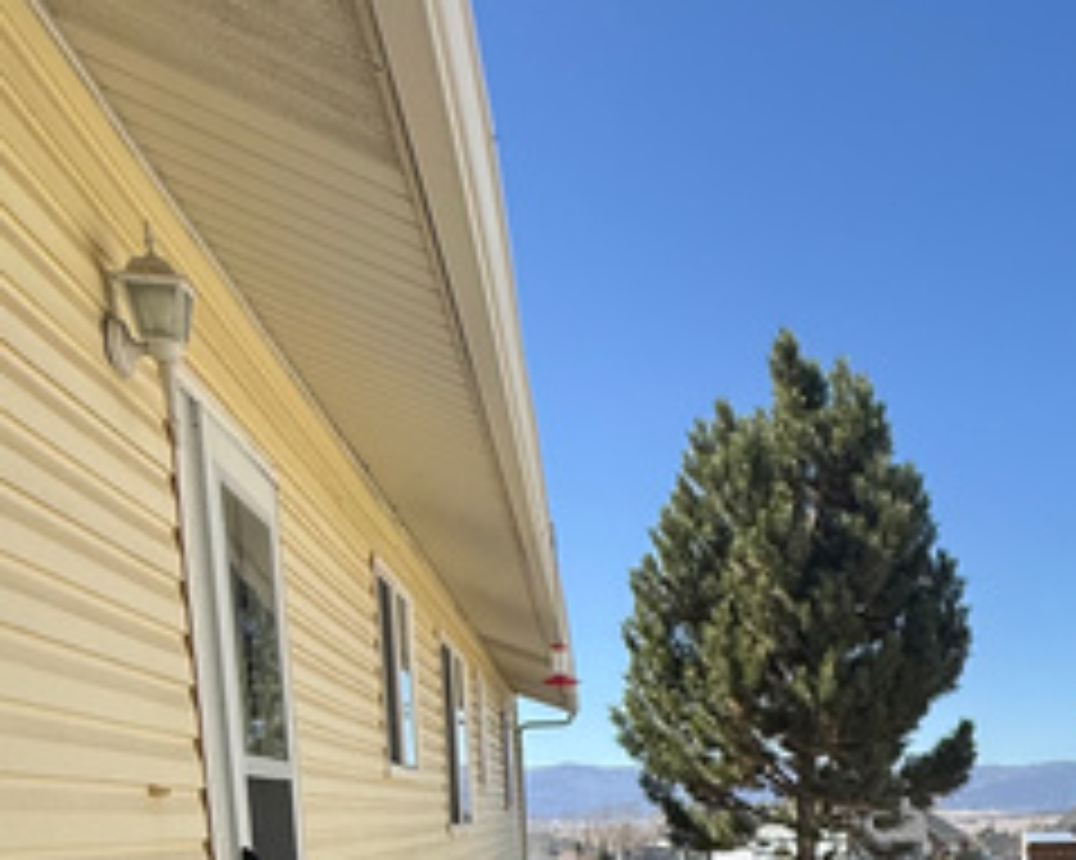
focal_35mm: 44
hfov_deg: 38.1
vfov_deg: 29.8
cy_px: 1000
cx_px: 1035
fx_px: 1401
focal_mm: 2.22
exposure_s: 1/2165
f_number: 2.2
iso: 50
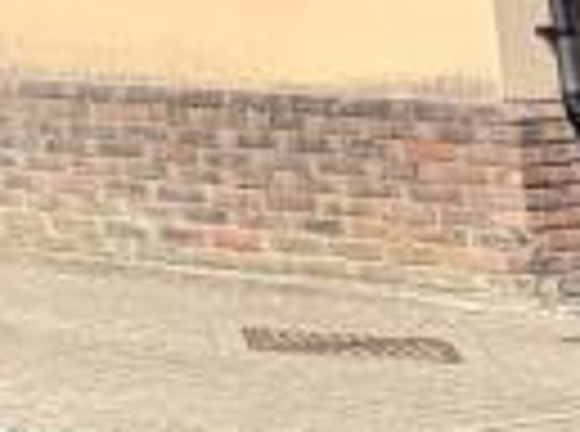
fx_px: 3459
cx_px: -1560
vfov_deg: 6.5
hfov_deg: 7.5
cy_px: -868
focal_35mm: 207
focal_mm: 5.96
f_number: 1.6
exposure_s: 1/4608
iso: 50
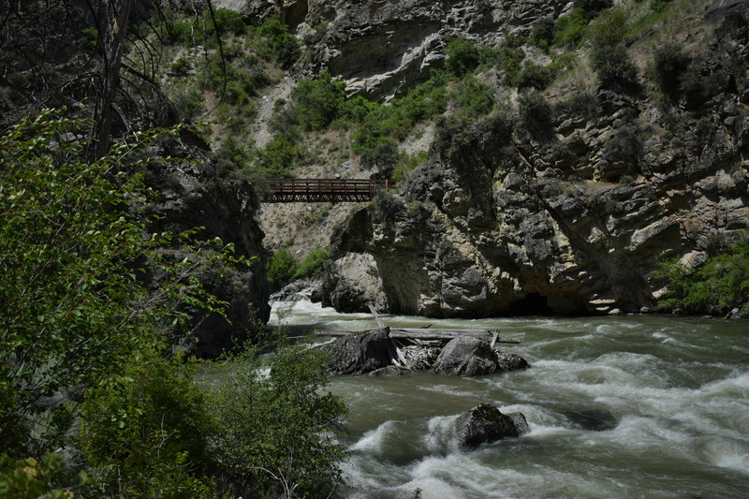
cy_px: 250
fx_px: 780
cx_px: 374
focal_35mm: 38
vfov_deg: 35.5
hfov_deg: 51.3
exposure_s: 1/4000
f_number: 4
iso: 100
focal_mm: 25
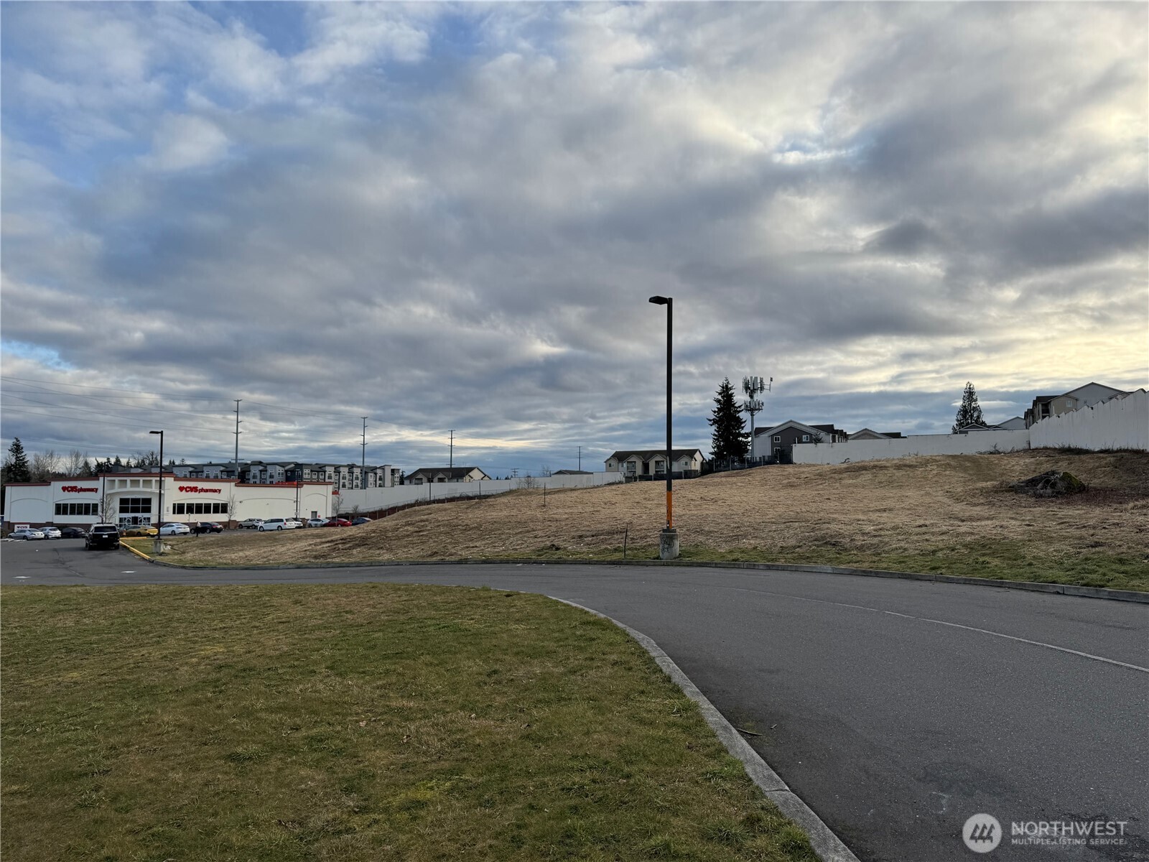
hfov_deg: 71.6
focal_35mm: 24
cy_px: 431
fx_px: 797
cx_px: 574
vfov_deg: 56.8
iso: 80
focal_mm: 6.76
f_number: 1.78
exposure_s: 1/2833
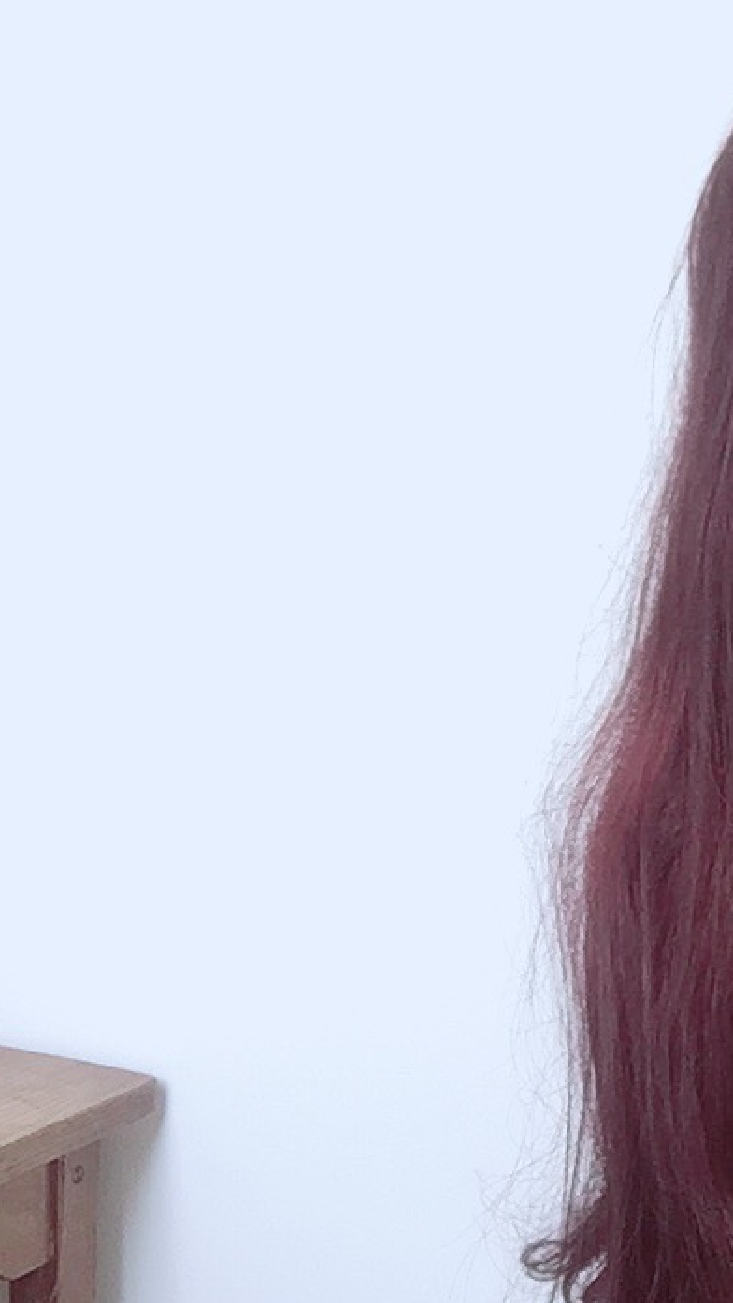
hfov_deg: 18.4
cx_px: 892
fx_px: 2143
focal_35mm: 62
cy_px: 662
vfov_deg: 33.8
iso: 50
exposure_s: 1/25
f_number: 2.2
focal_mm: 2.65
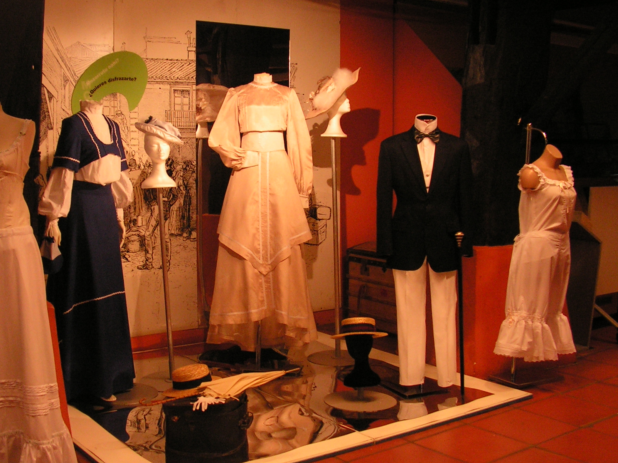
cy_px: 237
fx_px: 821
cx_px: 260
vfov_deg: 31.5
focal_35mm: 46
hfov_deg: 41.1
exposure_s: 1/20
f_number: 3.2
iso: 200
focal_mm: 6
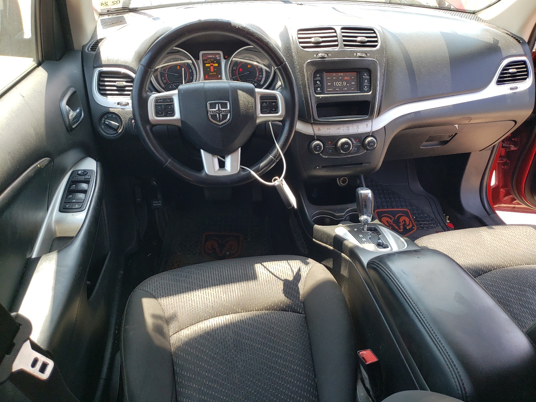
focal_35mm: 26
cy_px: 201
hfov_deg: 67.3
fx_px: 403
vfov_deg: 53.1
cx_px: 268
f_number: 1.5
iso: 50
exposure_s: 1/250
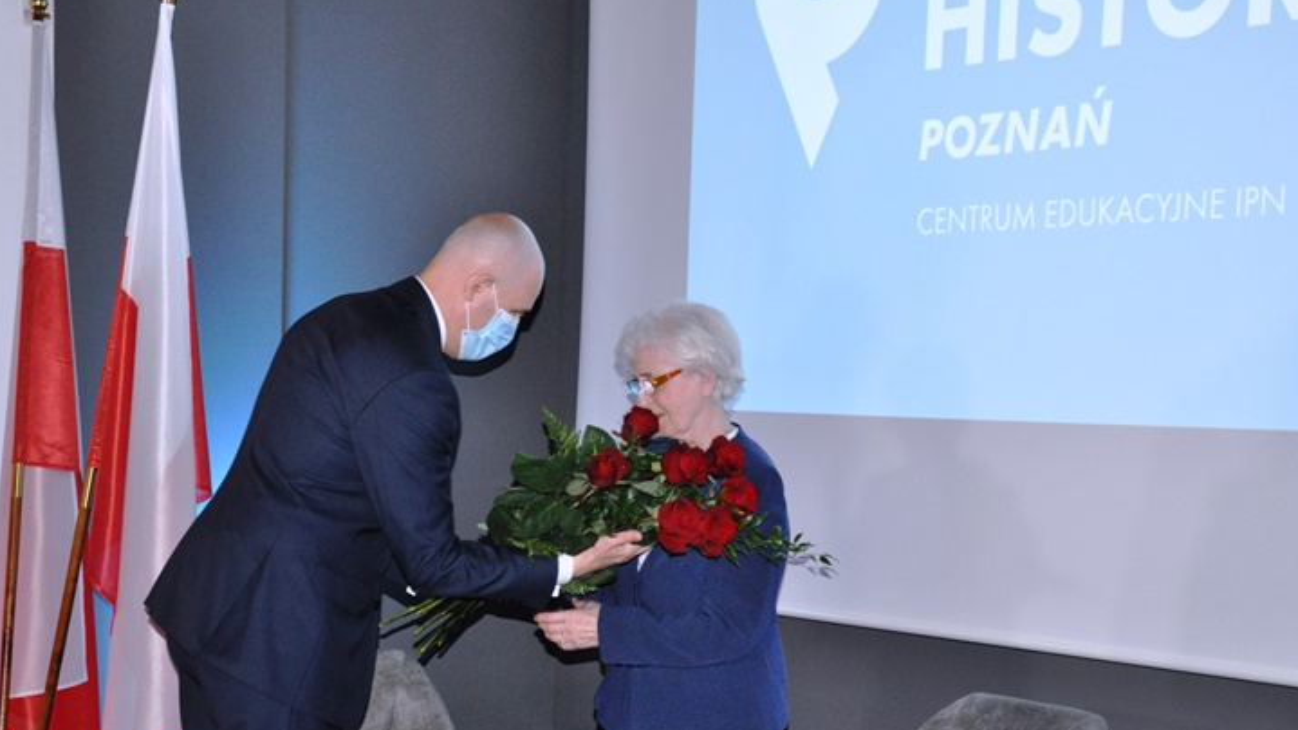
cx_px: 623
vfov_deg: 15.3
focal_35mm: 79
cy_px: 442
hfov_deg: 27.0
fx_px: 2704
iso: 800
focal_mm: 45
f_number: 4.8
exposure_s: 1/60
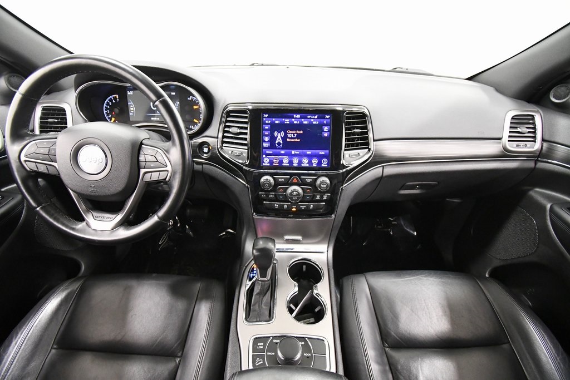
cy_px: 190
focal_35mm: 15
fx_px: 238
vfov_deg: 77.3
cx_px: 285
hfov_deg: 100.4
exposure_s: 1/60
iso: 4500
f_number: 4.5
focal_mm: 10
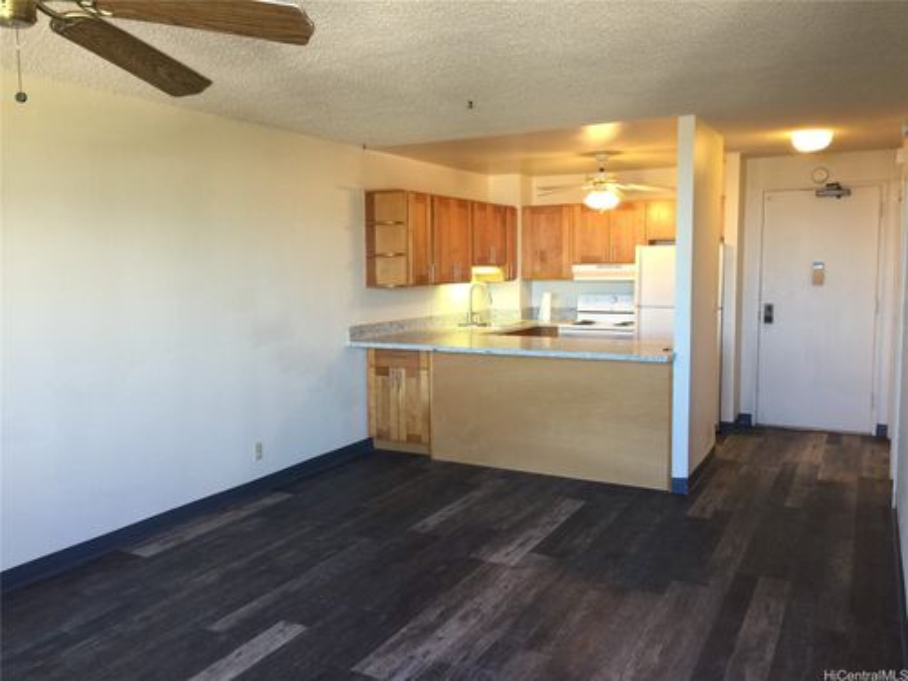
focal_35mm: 29
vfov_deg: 48.2
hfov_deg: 61.7
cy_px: 340
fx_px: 761
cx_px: 454
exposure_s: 1/30
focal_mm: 4.15
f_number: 2.2
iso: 50
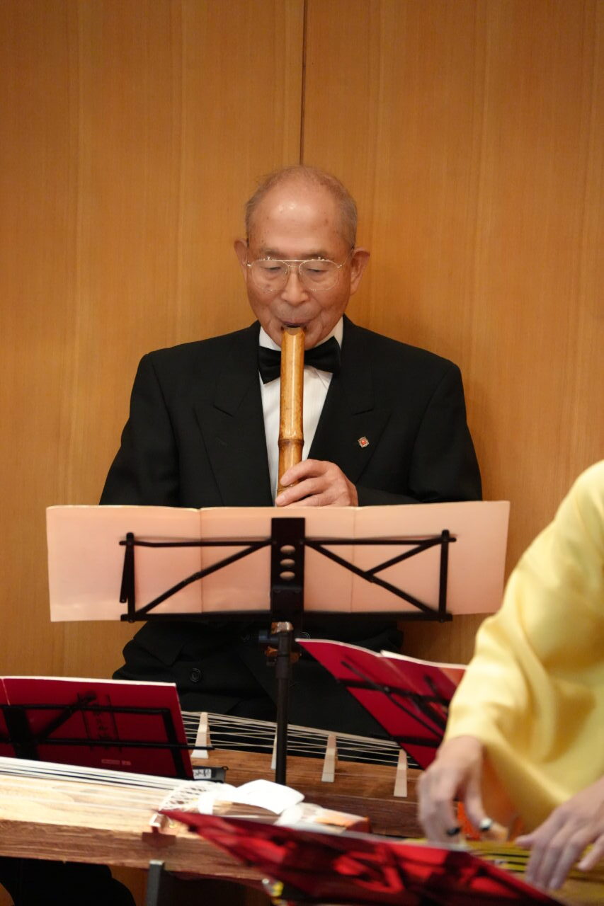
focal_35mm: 248
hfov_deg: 5.5
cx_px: 302
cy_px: 453
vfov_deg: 8.3
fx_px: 6243
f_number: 6.3
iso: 12800
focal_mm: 248
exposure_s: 1/160
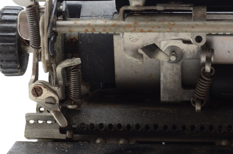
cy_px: 81
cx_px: 159
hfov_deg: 15.3
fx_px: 864
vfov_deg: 10.2
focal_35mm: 134
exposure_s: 1/160
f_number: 16
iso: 100
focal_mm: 55
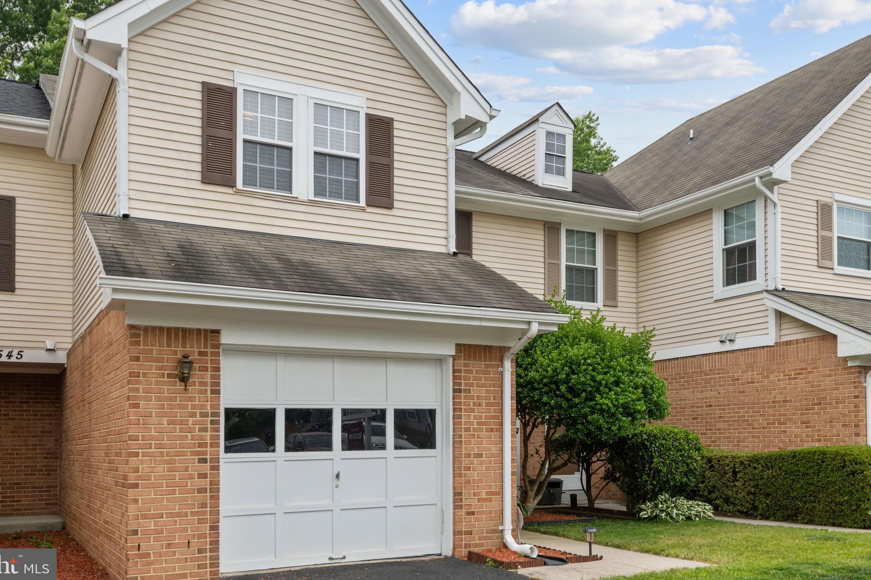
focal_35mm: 36
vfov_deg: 36.8
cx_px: 466
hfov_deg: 53.1
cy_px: 238
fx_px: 871
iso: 200
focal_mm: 30
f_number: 8
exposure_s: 1/250
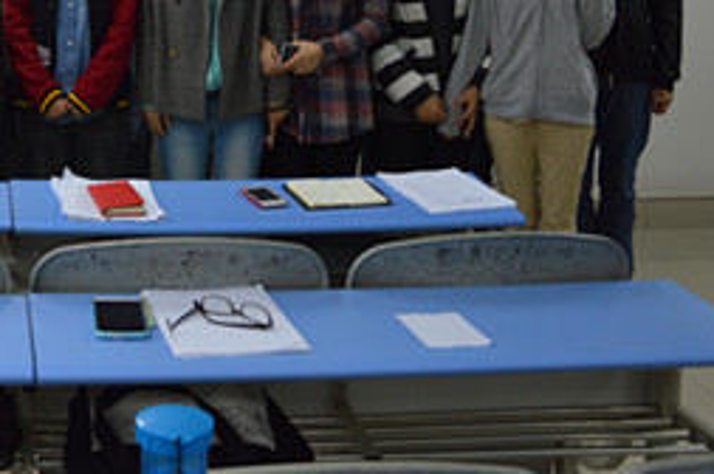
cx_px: -11
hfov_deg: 29.3
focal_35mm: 64
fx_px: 1268
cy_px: -71
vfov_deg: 20.1
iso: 400
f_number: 4
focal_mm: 18
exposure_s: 1/60
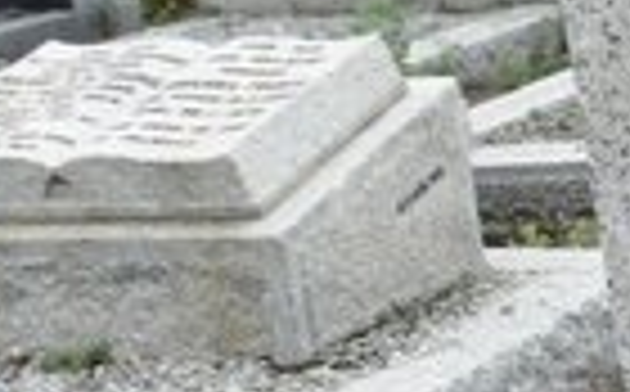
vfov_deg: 8.1
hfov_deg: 10.7
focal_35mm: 158
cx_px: 1665
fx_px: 2708
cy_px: 604
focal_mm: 4.6
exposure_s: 1/400
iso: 200
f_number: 5.6
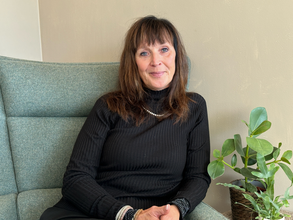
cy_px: 110
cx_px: 146
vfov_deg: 30.3
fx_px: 406
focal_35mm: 48
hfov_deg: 39.7
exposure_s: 1/59
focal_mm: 6.86
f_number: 1.78
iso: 125
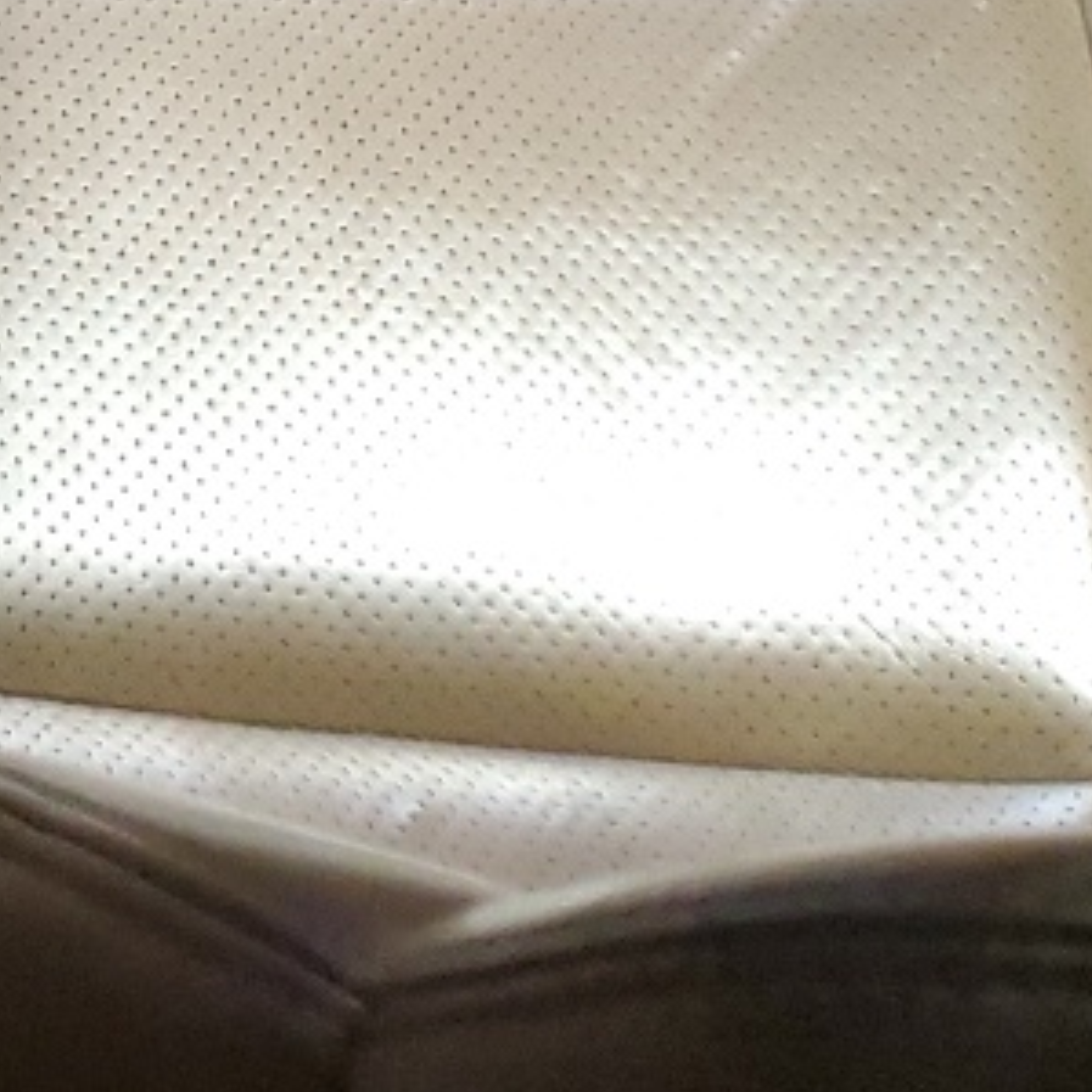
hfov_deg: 11.3
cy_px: -979
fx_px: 4390
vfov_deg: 12.7
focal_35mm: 123
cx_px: -1702
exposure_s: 1/40
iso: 324
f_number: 1.5
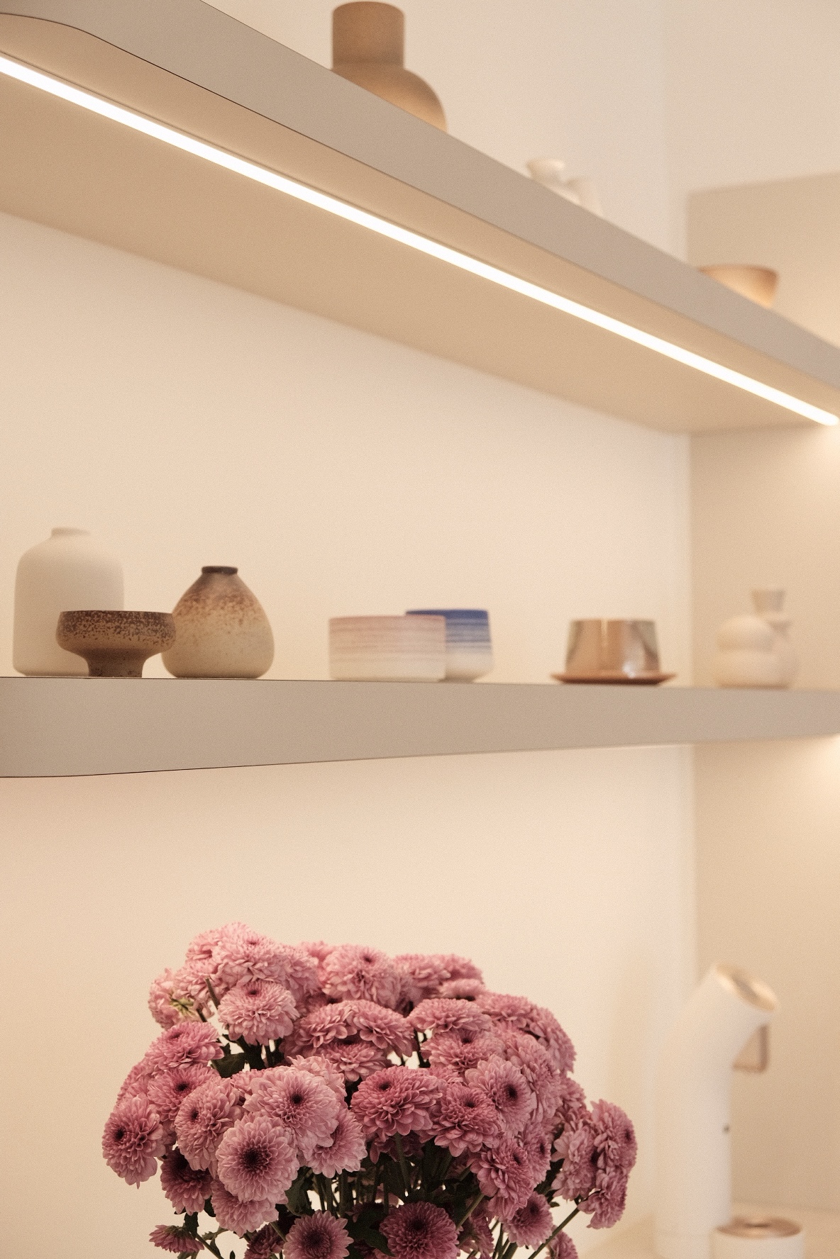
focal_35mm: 56
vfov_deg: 35.6
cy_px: 630
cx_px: 420
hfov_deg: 24.2
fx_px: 1960
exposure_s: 1/60
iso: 400
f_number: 4
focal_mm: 37.4
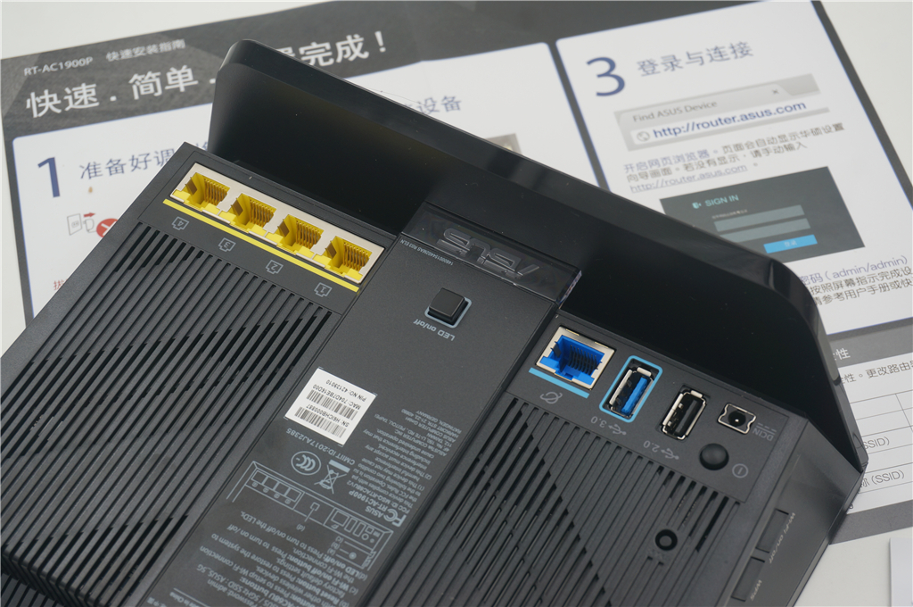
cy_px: 304
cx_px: 456
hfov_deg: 27.6
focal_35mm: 74
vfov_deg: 18.5
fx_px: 1862
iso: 100
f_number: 7.1
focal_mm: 49
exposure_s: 1/50
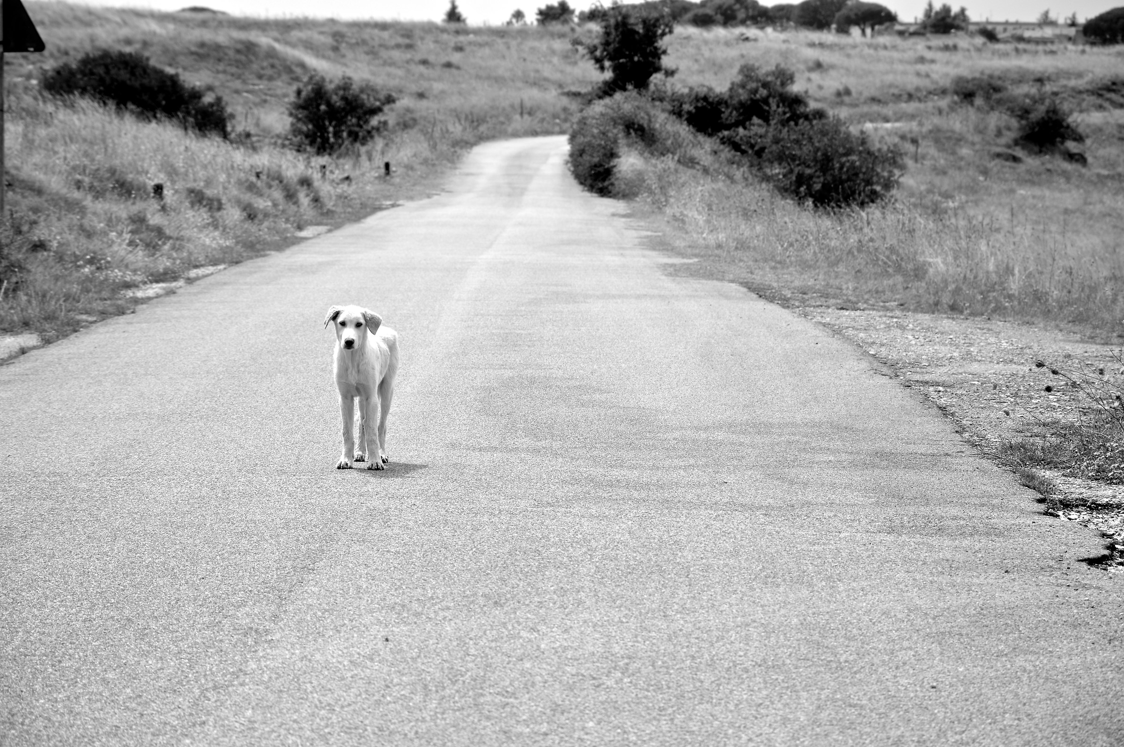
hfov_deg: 13.1
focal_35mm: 158
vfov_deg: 8.7
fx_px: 4912
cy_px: 374
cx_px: 562
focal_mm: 105
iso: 100
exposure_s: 1/250
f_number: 8
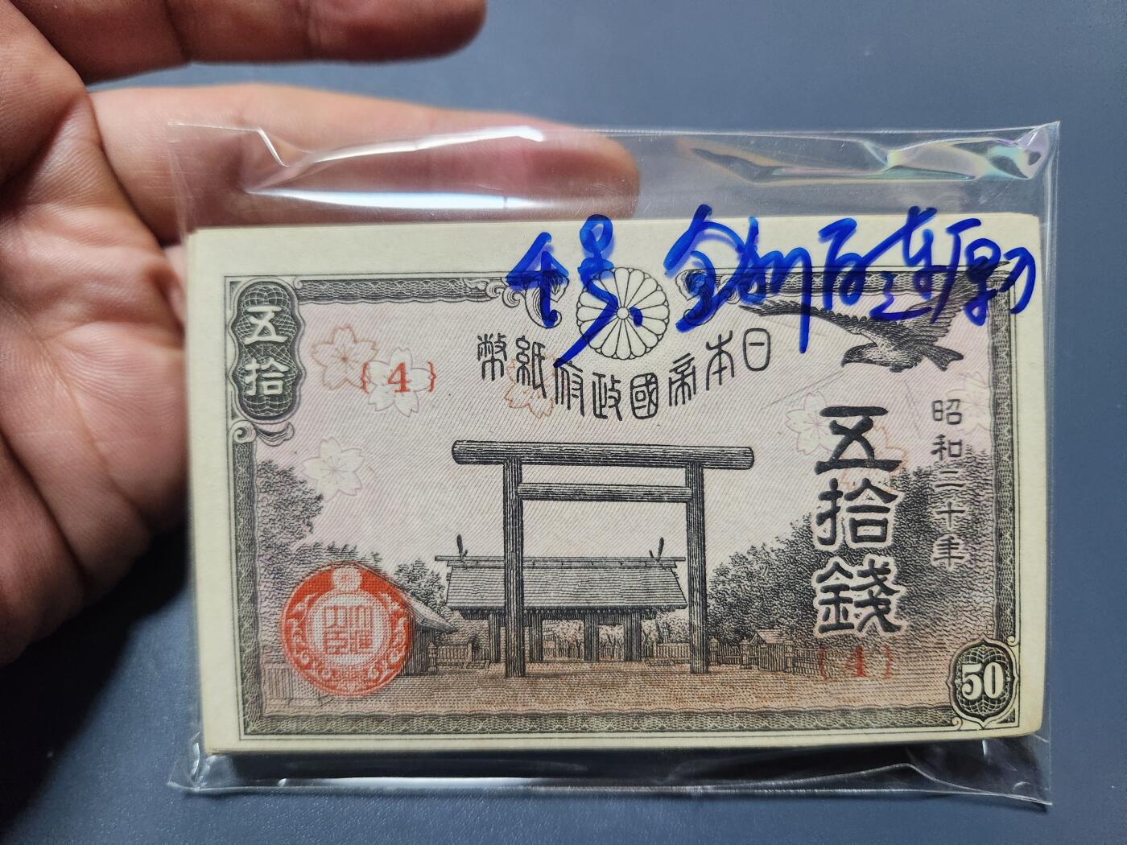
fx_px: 749
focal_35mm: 23
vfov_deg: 58.9
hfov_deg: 73.9
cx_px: 564
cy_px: 422
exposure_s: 1/100
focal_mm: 5.4
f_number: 1.8
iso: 800
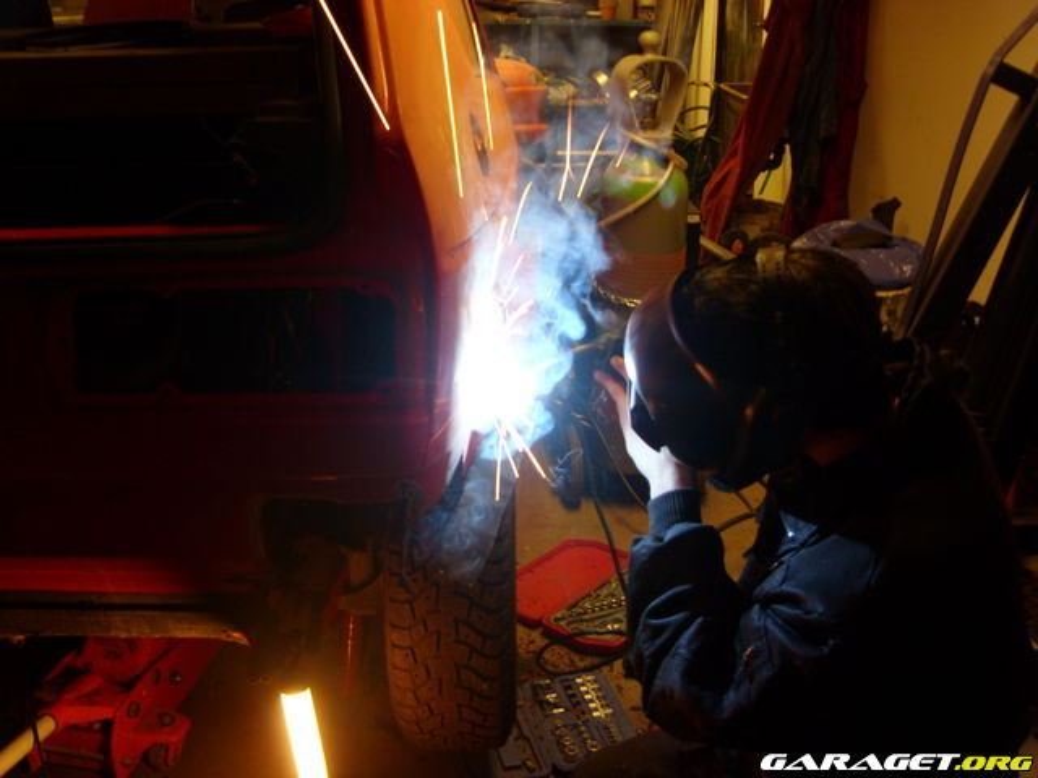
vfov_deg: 37.7
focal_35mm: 38
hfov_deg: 49.0
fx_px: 1139
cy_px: 389
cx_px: 519
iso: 100
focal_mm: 6.3
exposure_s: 1/16
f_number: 2.8
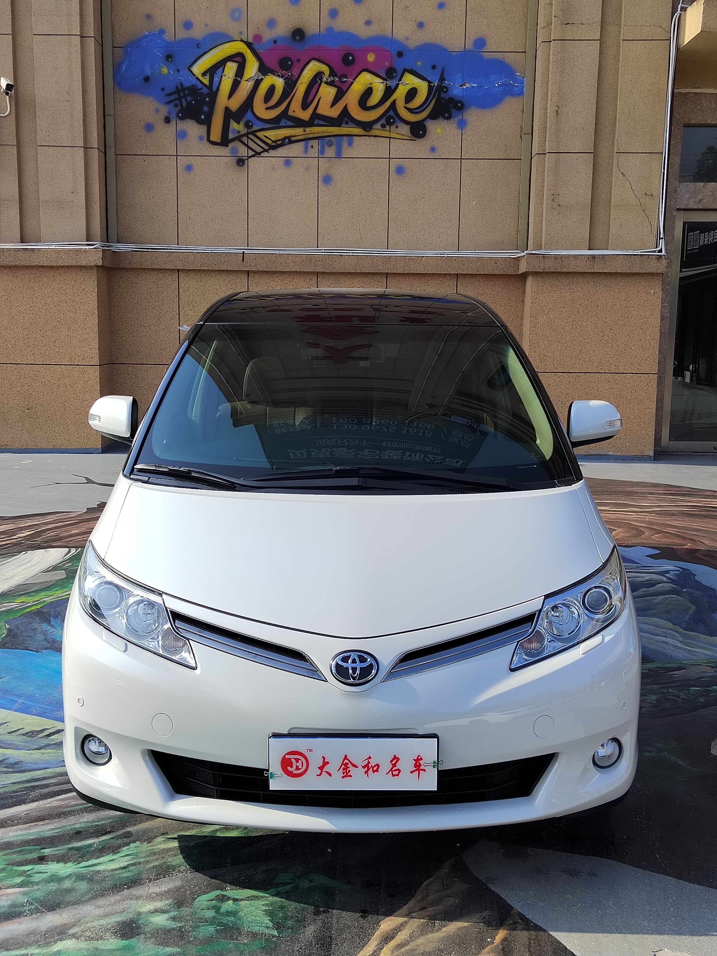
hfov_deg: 38.7
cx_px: 358
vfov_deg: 50.1
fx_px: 1022
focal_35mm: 37
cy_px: 478
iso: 234
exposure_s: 1/2000
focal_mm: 5.52
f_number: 1.9
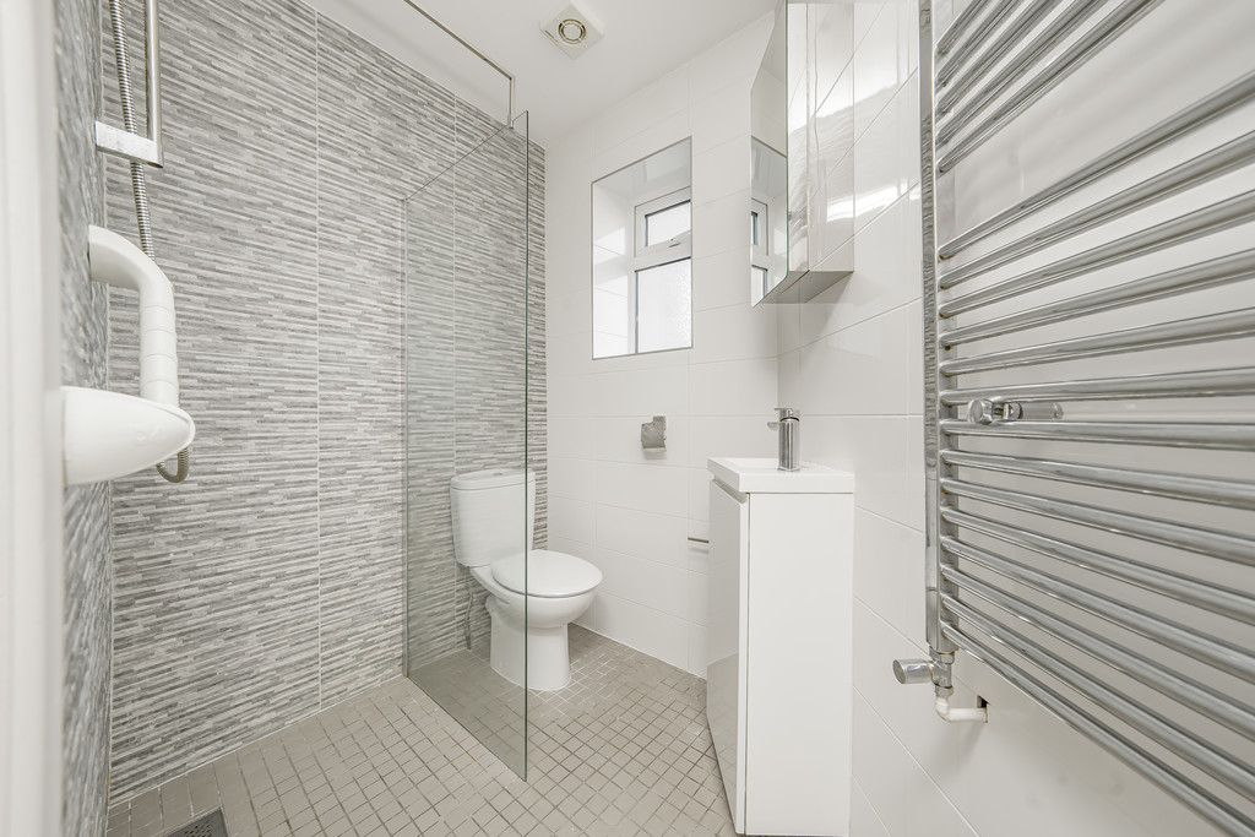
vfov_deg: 90.0
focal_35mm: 12
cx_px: 628
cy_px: 418
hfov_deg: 112.6
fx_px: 418
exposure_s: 1/30
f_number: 9
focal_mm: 12
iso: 320
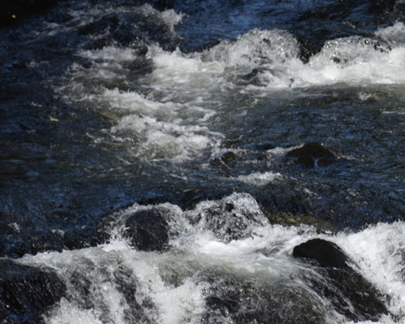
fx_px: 5298
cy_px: 327
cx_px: 588
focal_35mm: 442
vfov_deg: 3.5
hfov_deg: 4.4
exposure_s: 1/320
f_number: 5.6
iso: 180
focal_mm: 160
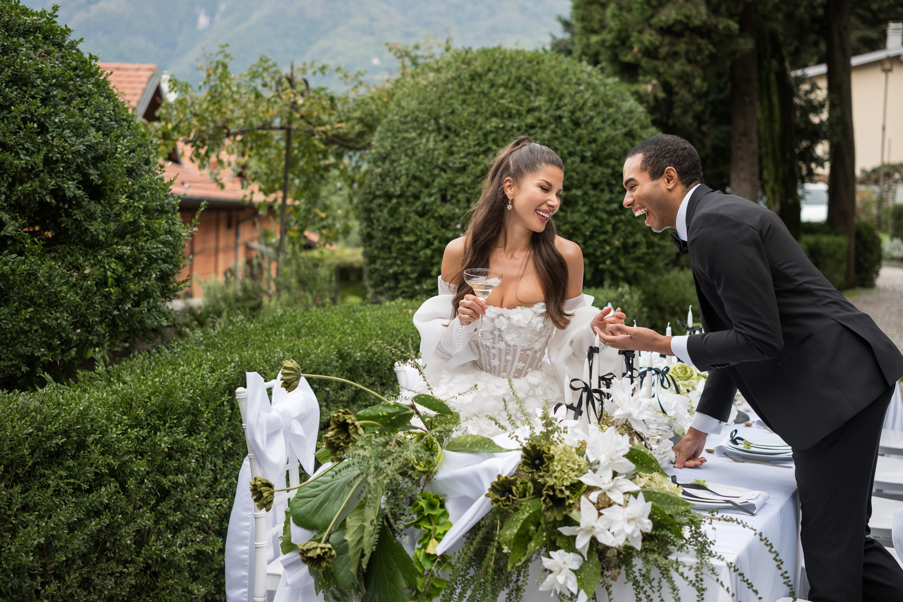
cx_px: 452
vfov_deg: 27.0
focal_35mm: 50
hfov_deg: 39.6
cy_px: 301
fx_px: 1254
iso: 125
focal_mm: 33
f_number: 2
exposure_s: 1/250
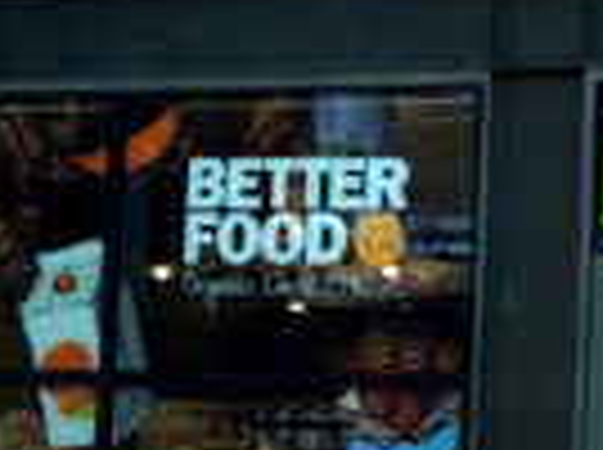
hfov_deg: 10.9
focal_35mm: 152
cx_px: 1490
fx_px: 2643
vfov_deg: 9.7
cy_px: 367
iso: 32
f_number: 2.2
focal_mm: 4.15
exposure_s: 1/304
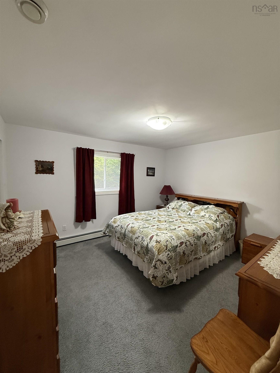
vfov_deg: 102.1
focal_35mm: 14
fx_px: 151
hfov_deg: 85.7
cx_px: 140
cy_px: 186
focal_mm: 2.22
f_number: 2.2
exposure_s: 1/60
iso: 320
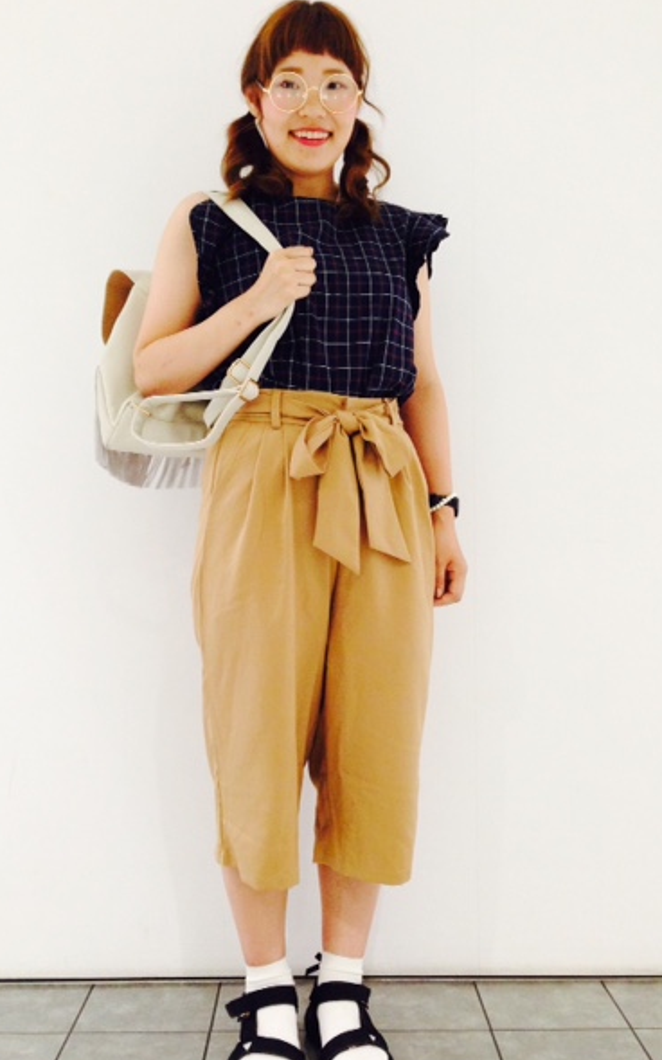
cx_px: 308
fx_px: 1097
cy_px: 536
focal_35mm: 38
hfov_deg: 33.6
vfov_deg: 51.5
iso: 160
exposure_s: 1/20
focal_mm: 4.12
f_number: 2.4
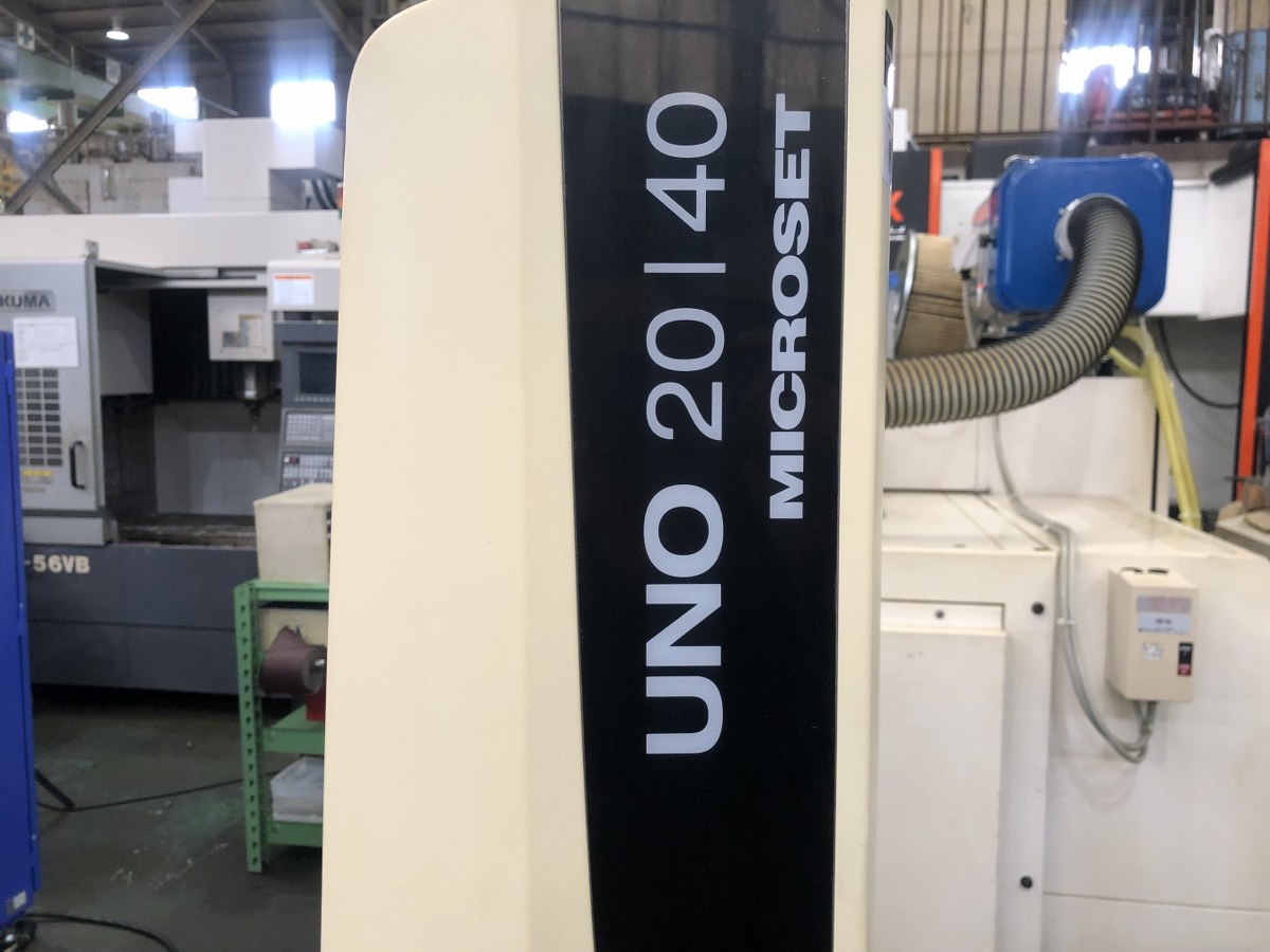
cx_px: 635
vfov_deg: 49.7
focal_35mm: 28
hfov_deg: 63.4
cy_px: 476
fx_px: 1027
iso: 40
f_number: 1.8
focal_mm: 4
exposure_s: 1/17
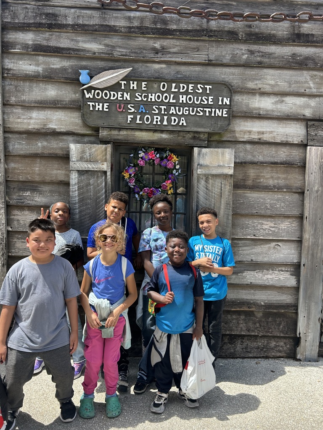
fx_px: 323
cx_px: 162
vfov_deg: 67.3
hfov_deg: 53.1
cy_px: 215
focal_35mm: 26
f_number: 1.5
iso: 50
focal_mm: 5.7
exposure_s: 1/1280
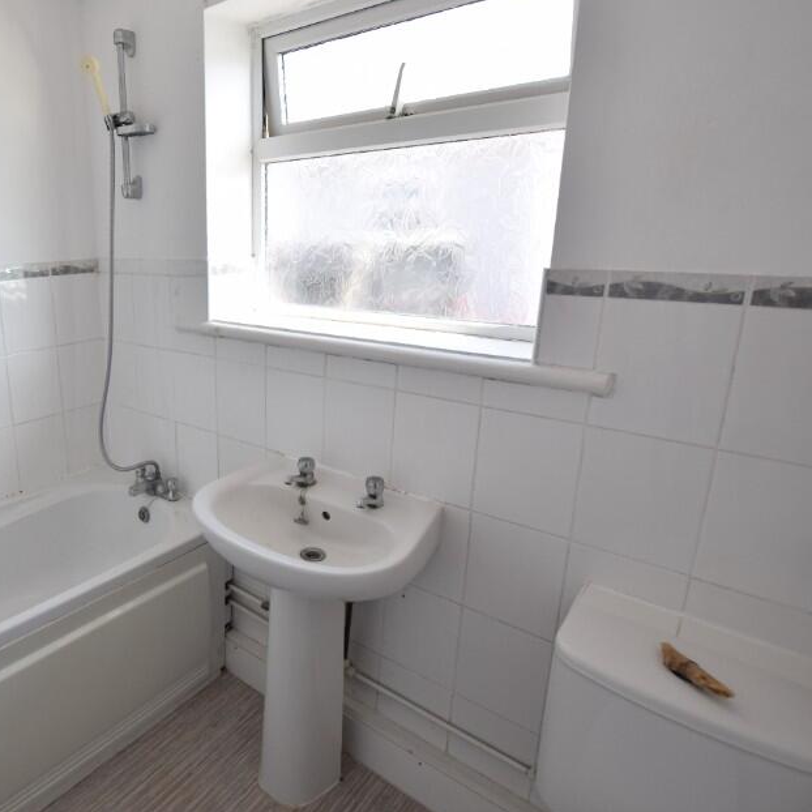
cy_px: 373
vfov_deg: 72.0
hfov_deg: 67.2
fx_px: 557
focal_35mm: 21
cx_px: 196
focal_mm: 10
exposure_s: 1/60
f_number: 4
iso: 100
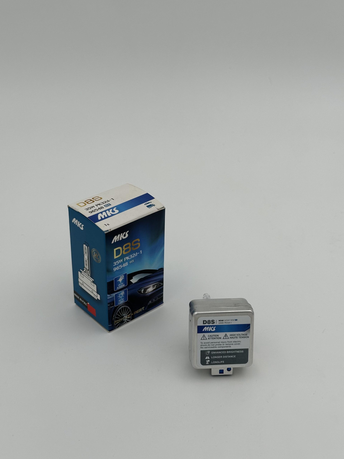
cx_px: 172
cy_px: 230
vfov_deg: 39.7
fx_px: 636
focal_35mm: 48
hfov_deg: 30.3
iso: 64
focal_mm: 6.86
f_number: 1.78
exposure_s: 1/1050
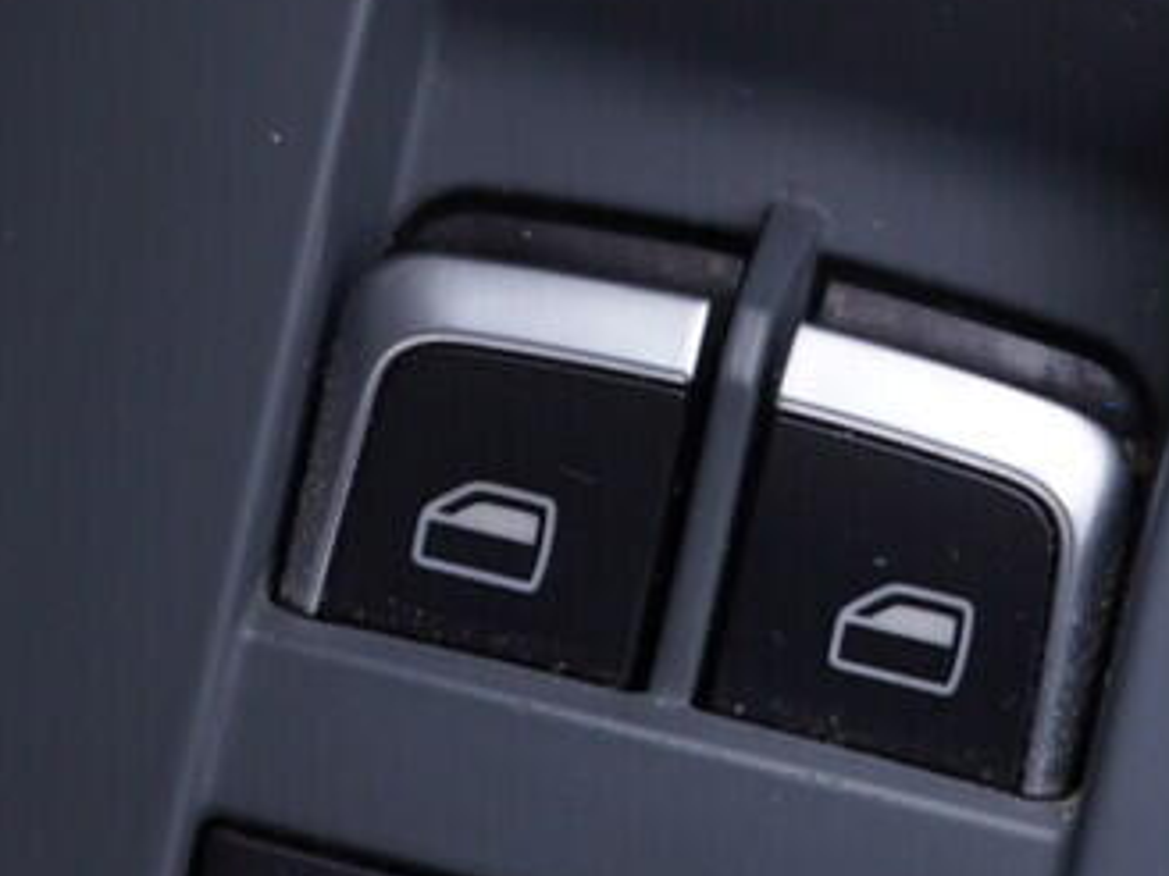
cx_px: 873
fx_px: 5133
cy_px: -224
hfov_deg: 13.0
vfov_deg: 9.6
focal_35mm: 152
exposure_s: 1/50
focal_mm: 24
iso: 125
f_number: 3.2
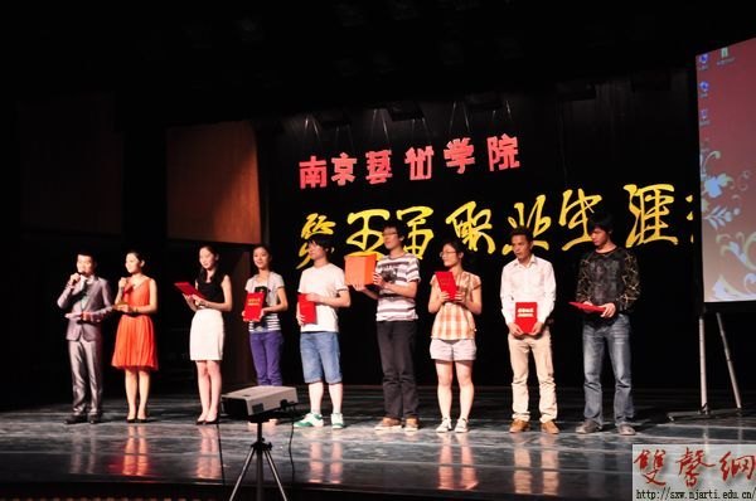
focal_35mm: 48
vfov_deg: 28.0
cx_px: 378
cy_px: 250
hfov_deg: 41.2
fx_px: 1006
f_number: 5.6
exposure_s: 1/80
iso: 1000
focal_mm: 32
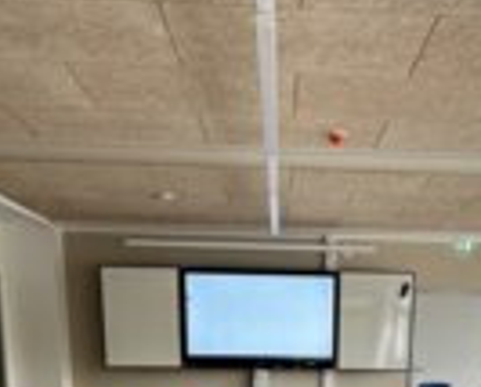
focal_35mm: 41
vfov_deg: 31.1
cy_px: 459
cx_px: 315
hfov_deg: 44.2
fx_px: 585
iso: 200
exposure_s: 1/120
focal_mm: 2.22
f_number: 2.2
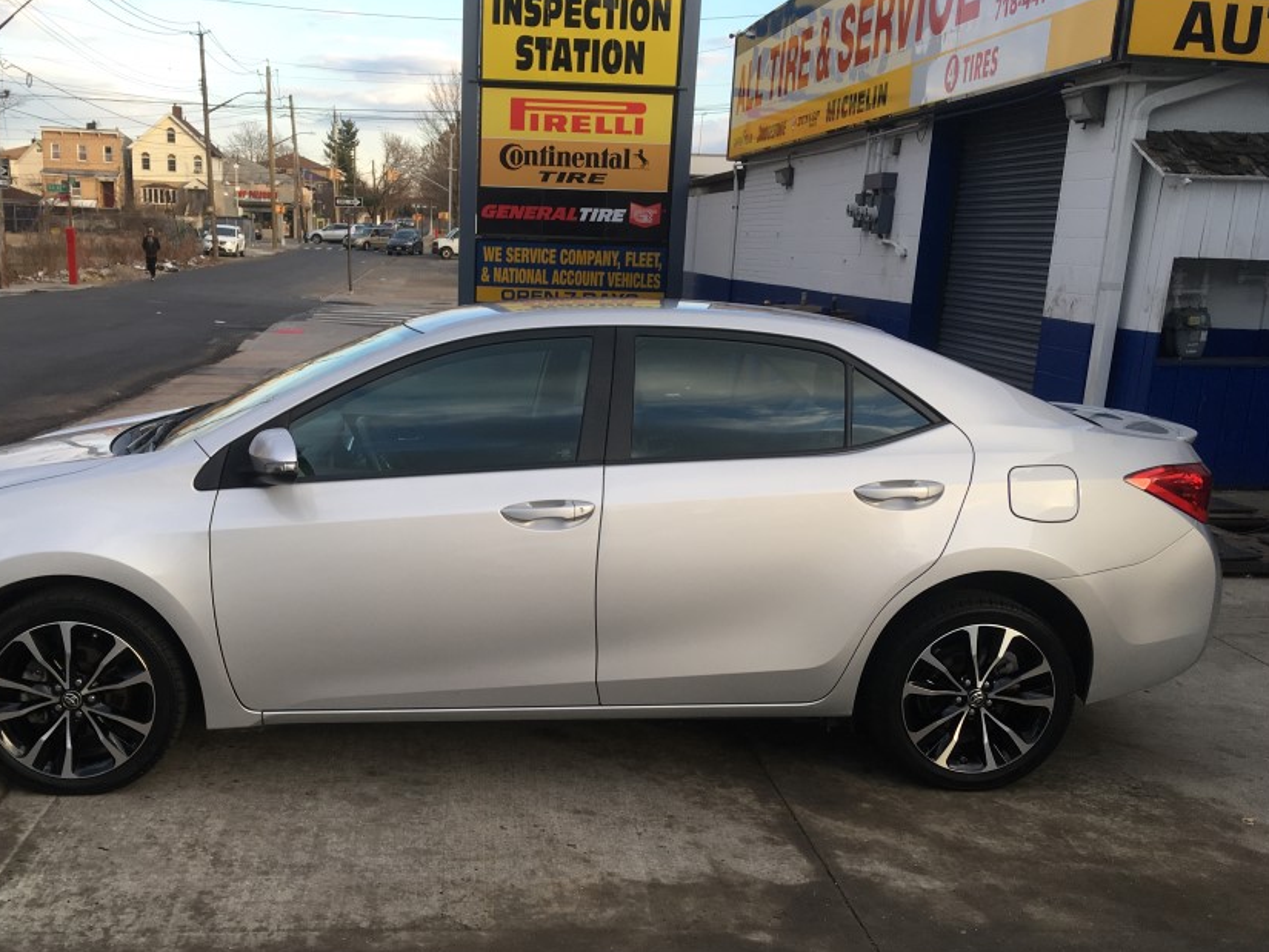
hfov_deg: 51.1
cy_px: 577
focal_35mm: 36
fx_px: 1320
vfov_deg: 39.5
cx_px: 525
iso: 25
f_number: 2.2
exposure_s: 1/205
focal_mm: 4.15
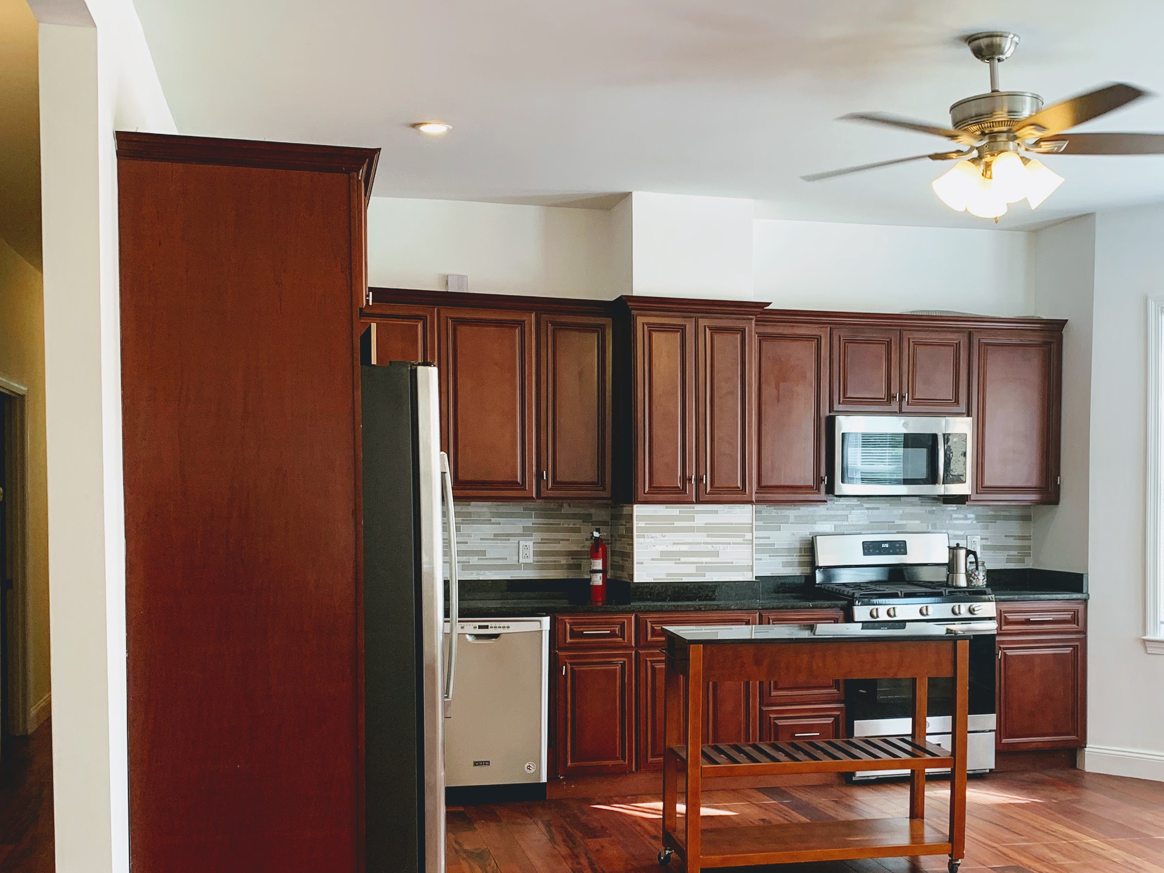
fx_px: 1446
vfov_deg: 33.3
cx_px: 730
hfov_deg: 43.5
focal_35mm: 43
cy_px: 575
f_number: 1.8
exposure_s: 1/120
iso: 64
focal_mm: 4.25
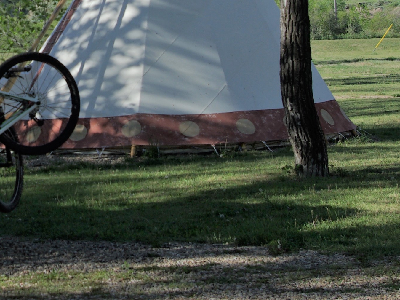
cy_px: -33
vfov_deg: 12.5
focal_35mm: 116
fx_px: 1340
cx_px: -17
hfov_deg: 16.6
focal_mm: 28
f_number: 8
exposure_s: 1/250
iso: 100
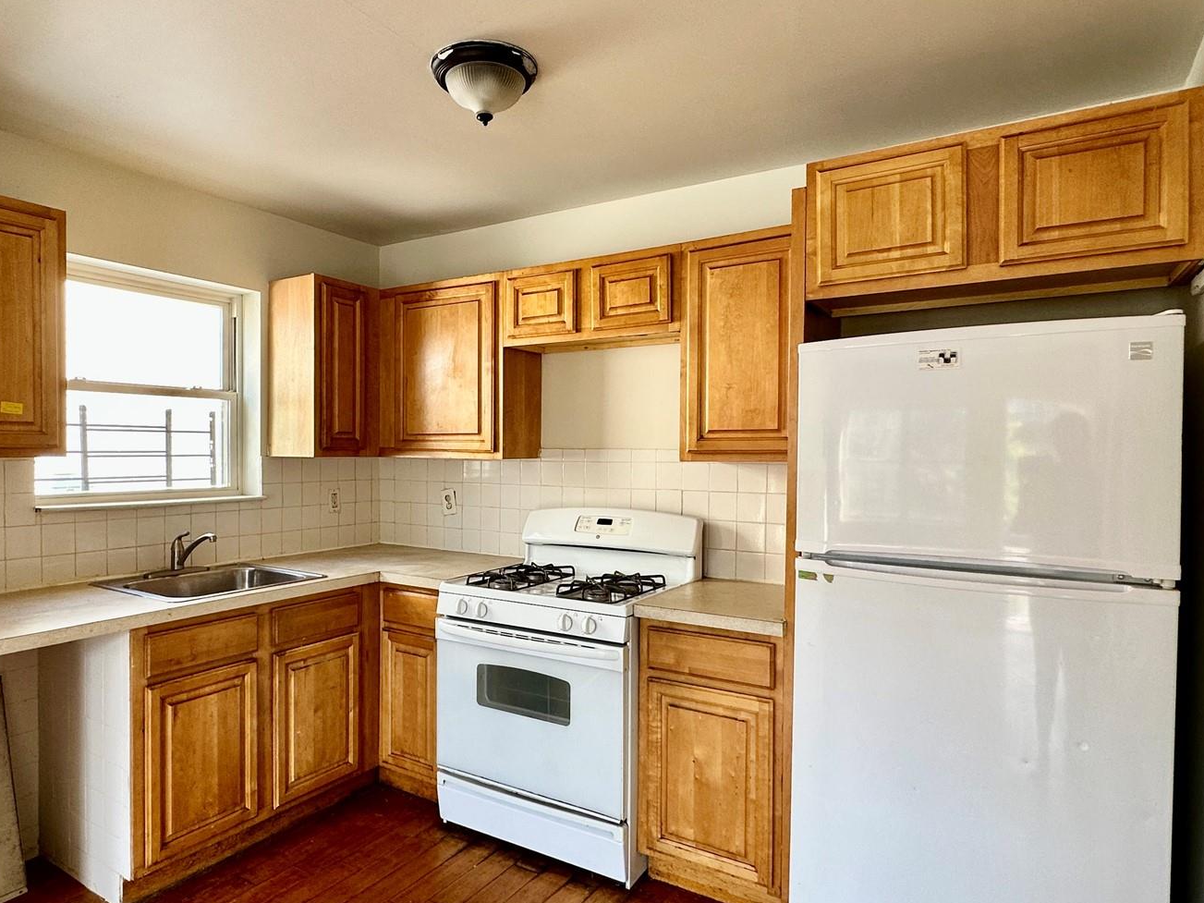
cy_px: 466
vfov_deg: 61.1
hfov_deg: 76.0
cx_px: 522
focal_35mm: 22
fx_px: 765
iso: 64
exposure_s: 1/99
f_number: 2.2
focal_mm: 2.22
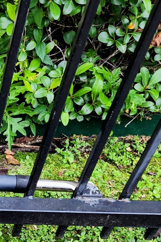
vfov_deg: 24.3
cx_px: -101
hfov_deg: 15.8
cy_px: 275
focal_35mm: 77
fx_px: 517
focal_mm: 6.4
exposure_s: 1/180
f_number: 1.8
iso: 80
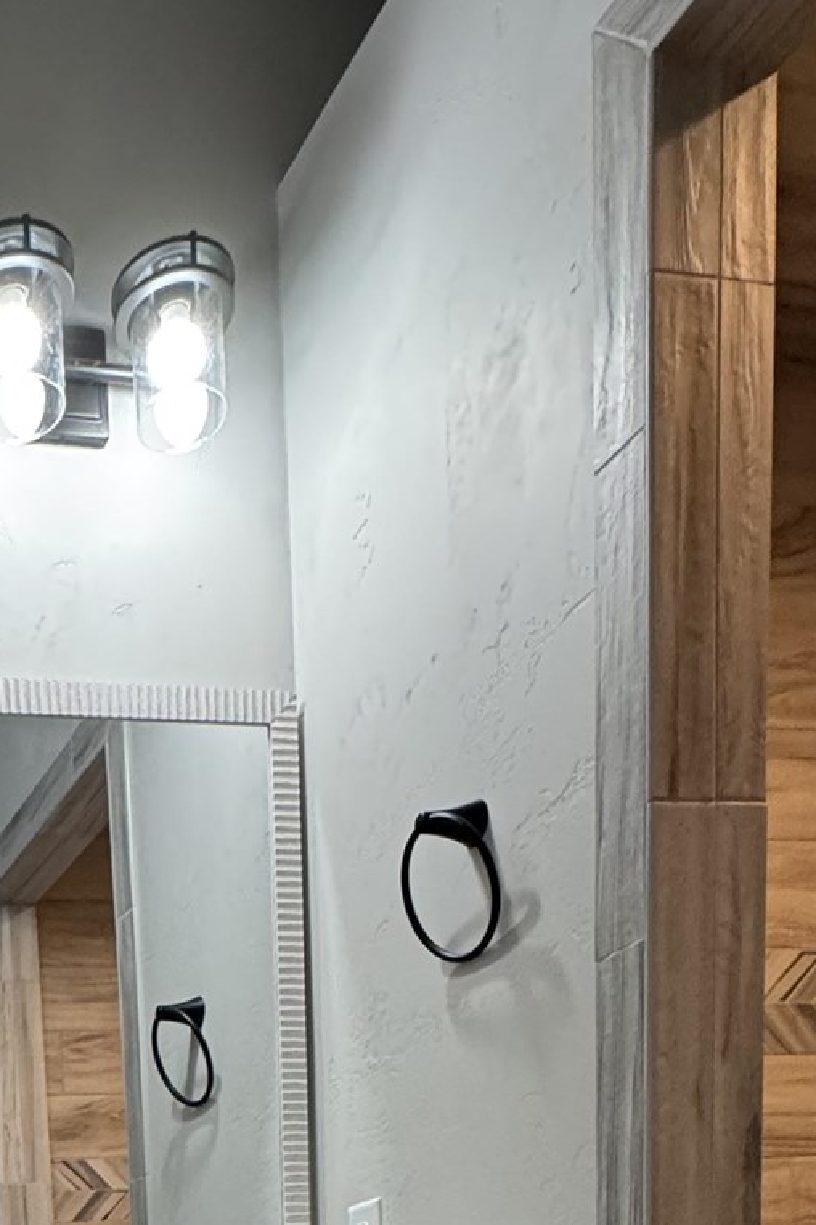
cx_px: -108
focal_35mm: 44
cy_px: 1710
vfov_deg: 30.8
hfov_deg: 27.6
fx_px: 1496
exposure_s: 1/60
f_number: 2.2
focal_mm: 2.22
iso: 250
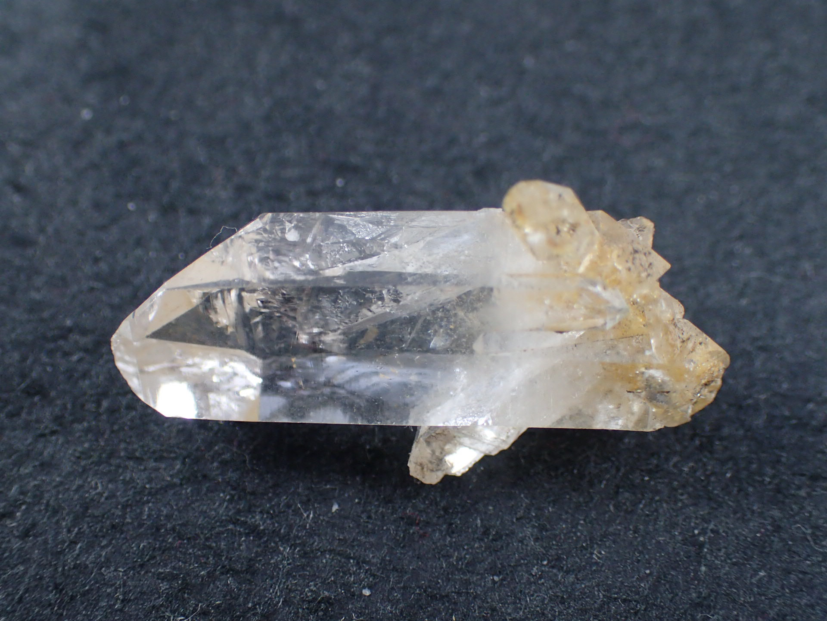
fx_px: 1171
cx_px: 414
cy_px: 310
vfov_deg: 29.7
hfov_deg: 38.9
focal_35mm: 49
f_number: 3.2
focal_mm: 8.99
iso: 400
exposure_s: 1/200
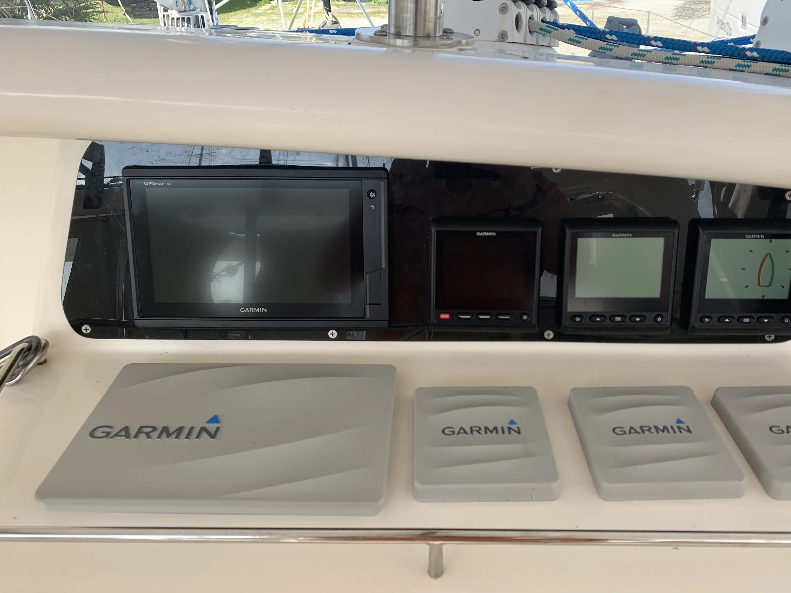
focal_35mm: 28
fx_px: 640
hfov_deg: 63.4
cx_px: 425
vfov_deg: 49.7
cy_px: 281
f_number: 1.8
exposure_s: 1/478
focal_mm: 4.25
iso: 25
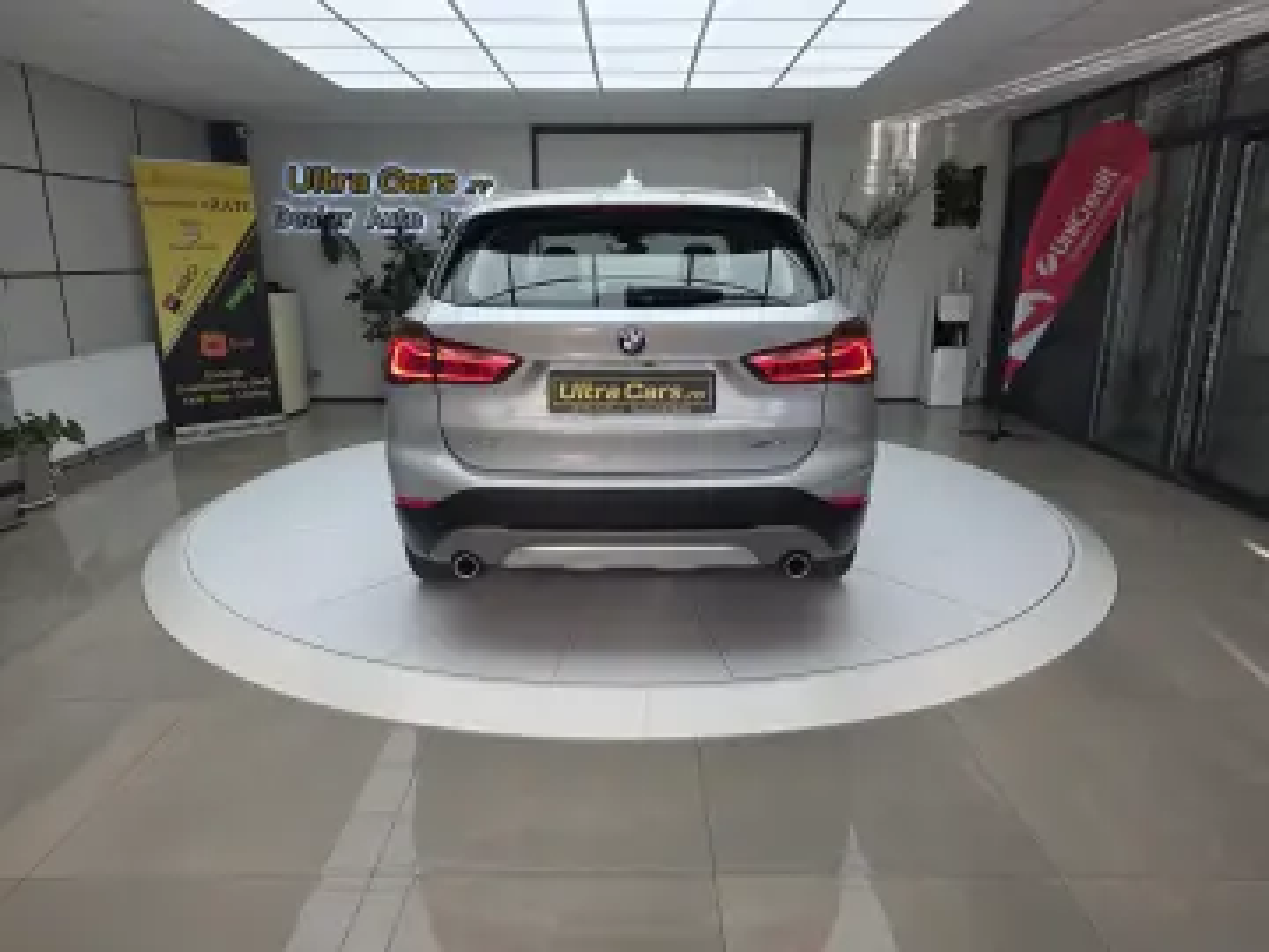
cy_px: 476
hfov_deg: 73.9
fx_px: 843
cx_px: 634
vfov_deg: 58.9
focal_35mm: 23
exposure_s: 1/124
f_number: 1.7
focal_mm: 6.25
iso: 12
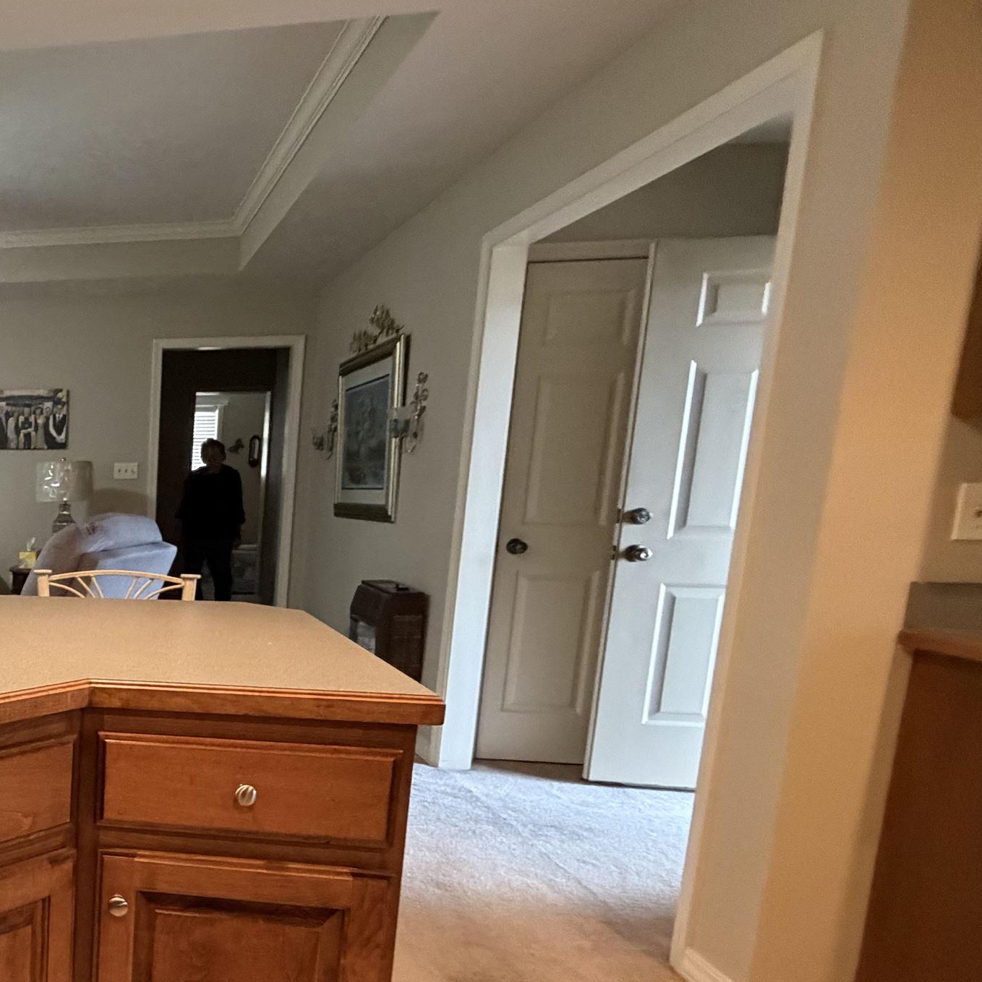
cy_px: 623
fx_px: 899
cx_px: -87
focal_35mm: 28
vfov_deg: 56.5
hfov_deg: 44.4
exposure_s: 1/60
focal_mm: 2.22
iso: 640
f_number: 2.2
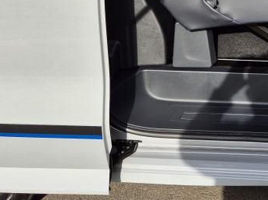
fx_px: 519
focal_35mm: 67
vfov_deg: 19.9
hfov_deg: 27.0
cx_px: 284
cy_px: -67
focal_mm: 5.4
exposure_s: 1/1172
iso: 25
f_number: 1.8
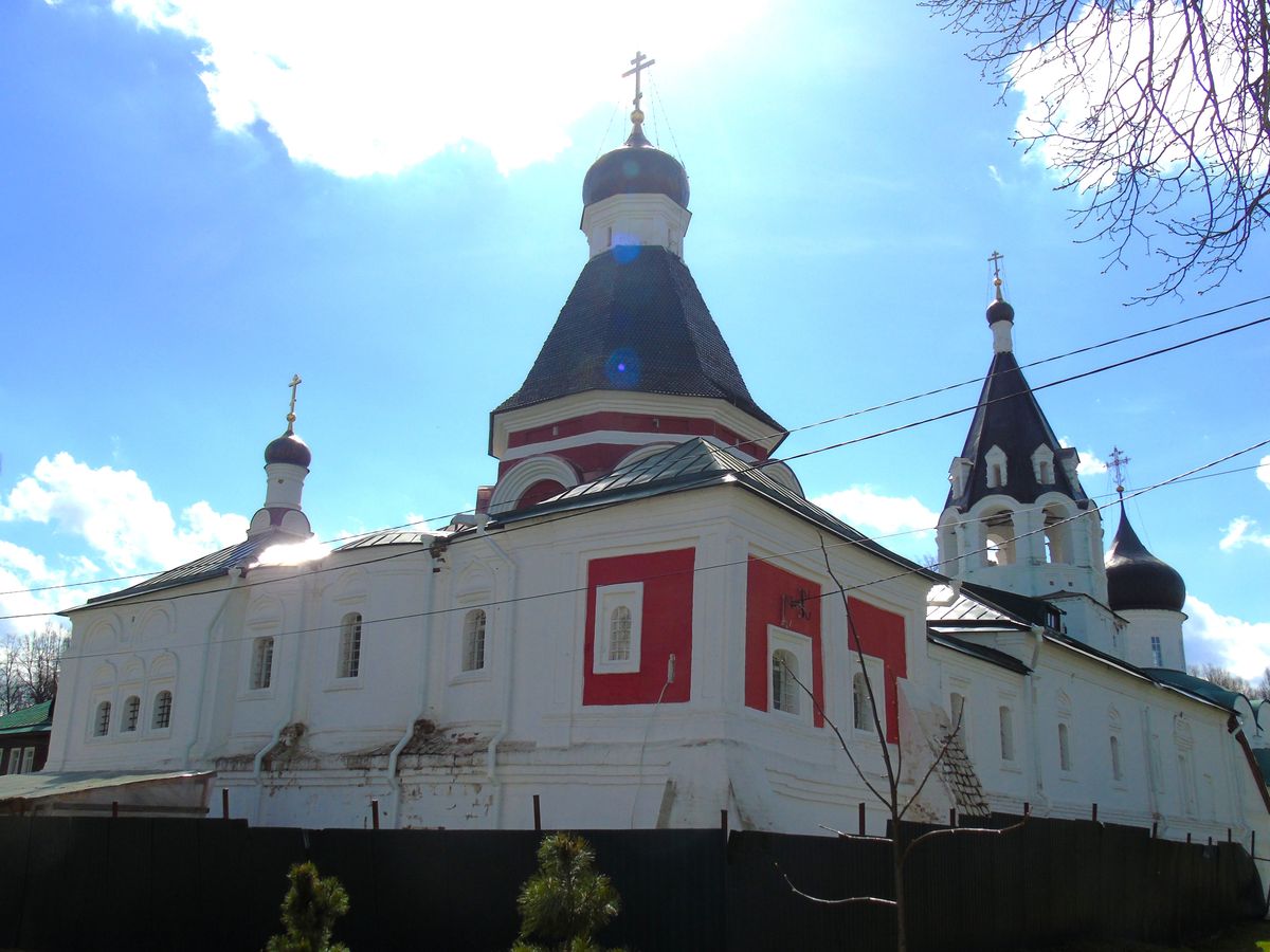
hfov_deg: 61.7
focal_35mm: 29
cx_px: 635
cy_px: 476
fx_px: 1064
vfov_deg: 48.2
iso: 80
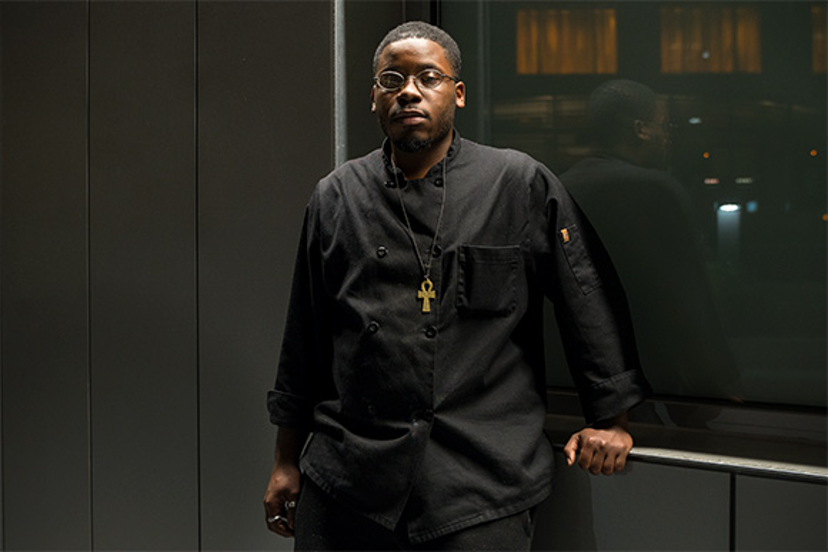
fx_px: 874
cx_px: 414
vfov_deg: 35.1
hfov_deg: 50.7
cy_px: 276
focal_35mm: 38
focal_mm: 38
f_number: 4
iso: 800
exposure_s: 1/125
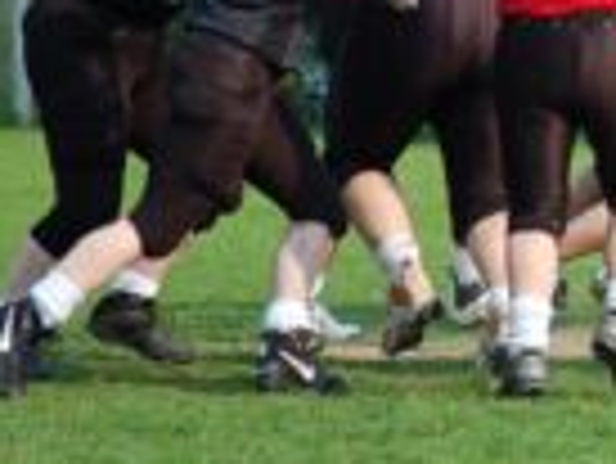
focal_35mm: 642
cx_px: 973
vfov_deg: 2.3
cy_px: 99
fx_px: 11427
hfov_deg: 3.1
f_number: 4.5
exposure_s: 1/1000
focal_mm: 135
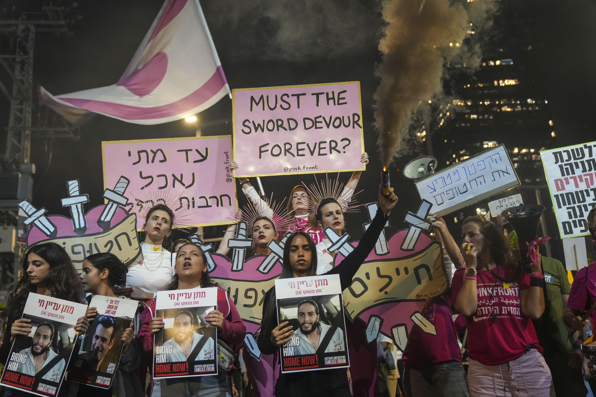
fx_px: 563
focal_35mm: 34
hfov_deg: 55.8
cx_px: 298
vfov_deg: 38.9
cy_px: 198
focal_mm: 34
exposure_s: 1/100
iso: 3200
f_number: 2.8
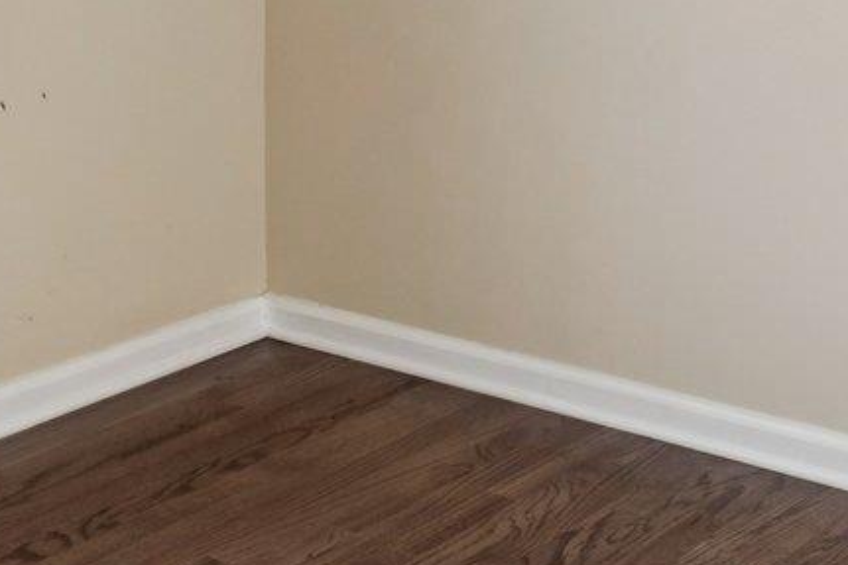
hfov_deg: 26.6
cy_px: -239
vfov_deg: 16.6
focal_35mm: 76
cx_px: 476
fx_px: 1789
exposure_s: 1/40
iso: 125
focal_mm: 16
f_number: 8
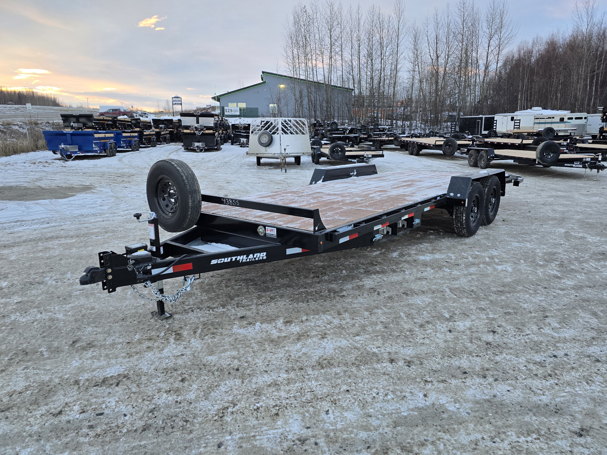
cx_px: 304
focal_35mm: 23
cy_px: 228
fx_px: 403
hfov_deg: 73.9
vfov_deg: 58.9
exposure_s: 1/180
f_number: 1.7
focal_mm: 6.3
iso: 160
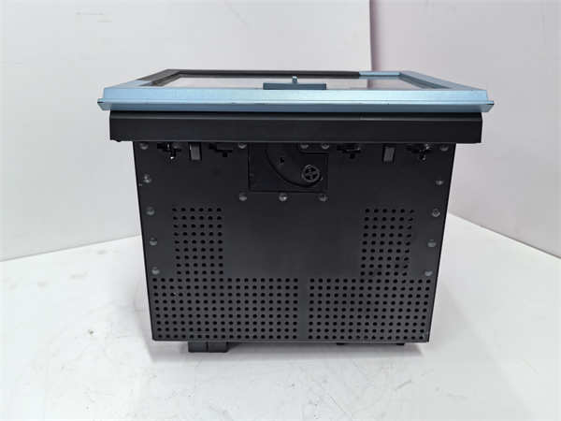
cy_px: 210
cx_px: 280
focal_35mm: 29
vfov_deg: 48.2
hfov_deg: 61.7
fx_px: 470
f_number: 2
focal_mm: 5.75
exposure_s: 1/100
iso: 160
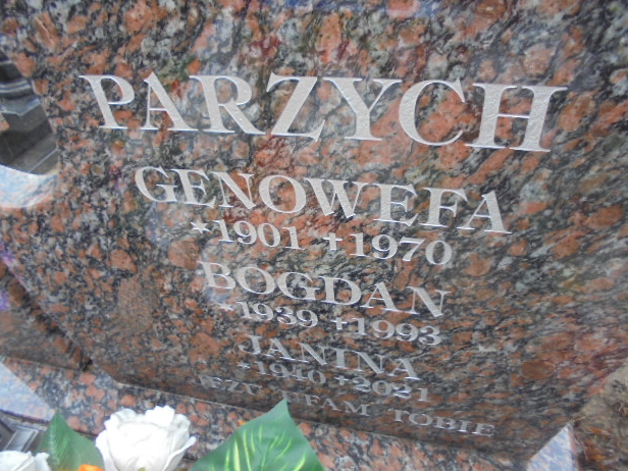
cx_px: 315
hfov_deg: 65.3
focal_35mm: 27
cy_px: 234
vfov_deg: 51.4
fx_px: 490
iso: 160
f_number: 3.5
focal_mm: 4.6
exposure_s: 1/30
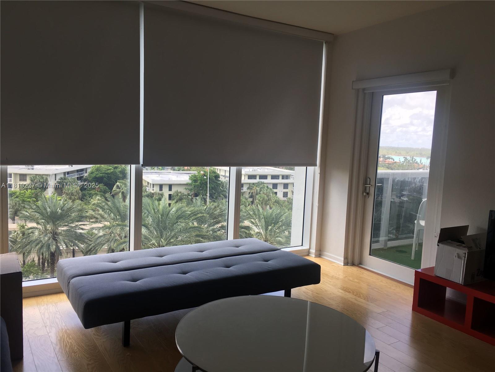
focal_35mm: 29
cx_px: 248
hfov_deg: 61.7
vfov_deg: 48.2
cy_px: 186
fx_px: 415
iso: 25
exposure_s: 1/120
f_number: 2.2
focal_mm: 4.15
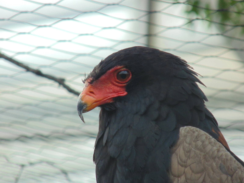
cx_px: 122
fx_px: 4088
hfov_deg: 3.4
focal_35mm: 580
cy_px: 92
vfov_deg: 2.6
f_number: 5.9
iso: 160
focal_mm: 104
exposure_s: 1/125
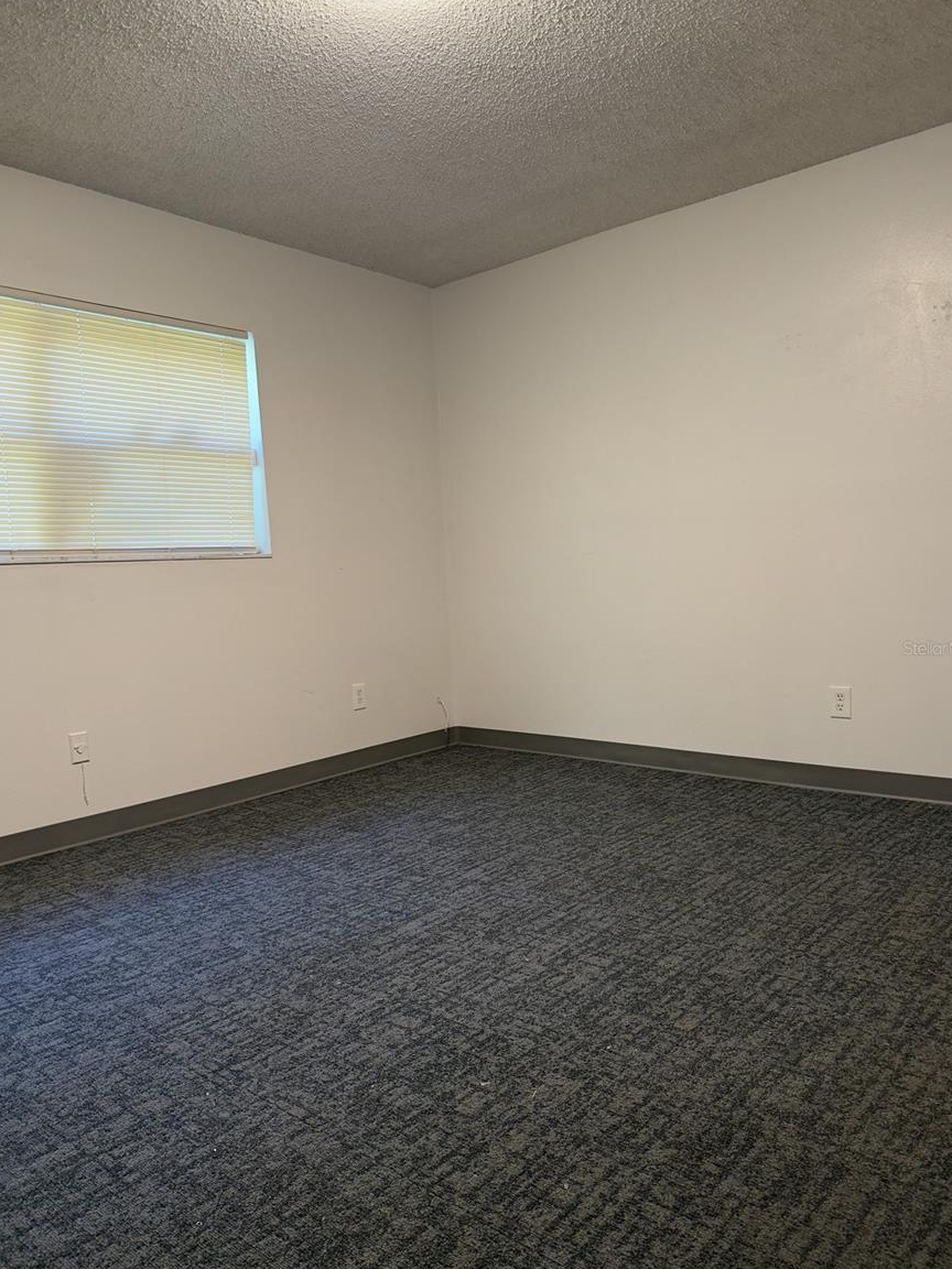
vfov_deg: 69.4
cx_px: 486
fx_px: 917
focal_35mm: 25
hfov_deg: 54.9
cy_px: 648
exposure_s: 1/60
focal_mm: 6.76
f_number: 1.78
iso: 320
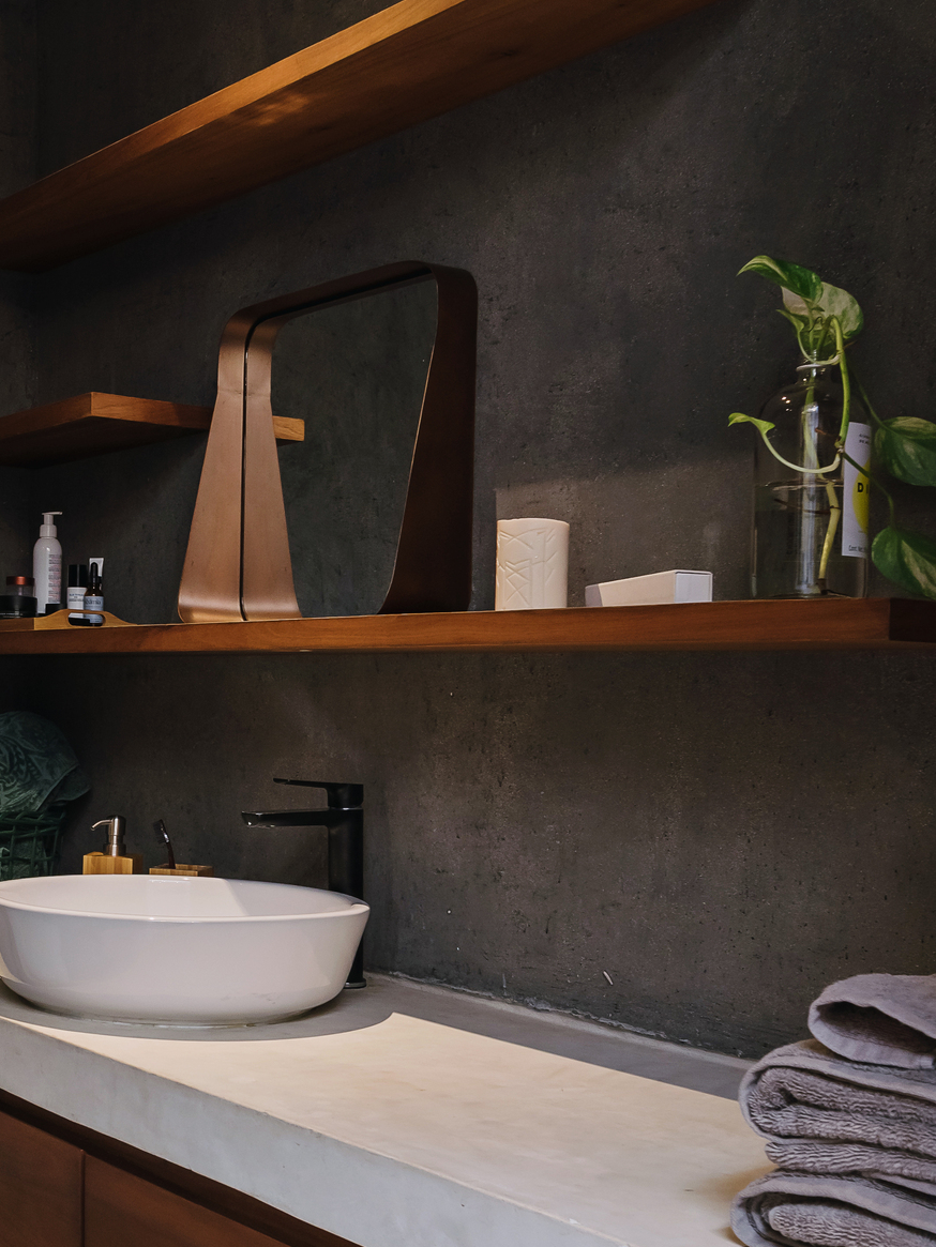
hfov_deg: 29.9
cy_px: 661
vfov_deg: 40.4
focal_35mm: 47
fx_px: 1694
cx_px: 141
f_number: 8
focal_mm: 19
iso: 200
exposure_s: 1/10
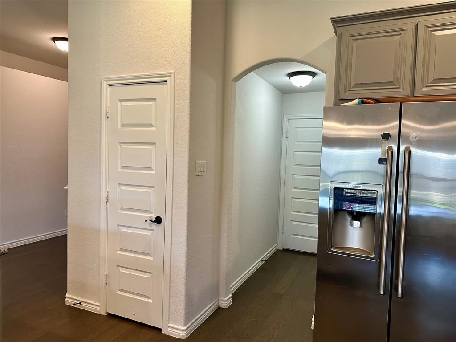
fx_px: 316
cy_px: 171
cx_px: 228
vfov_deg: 56.8
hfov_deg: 71.6
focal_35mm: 24
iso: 200
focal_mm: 6.86
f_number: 1.78
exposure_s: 1/120
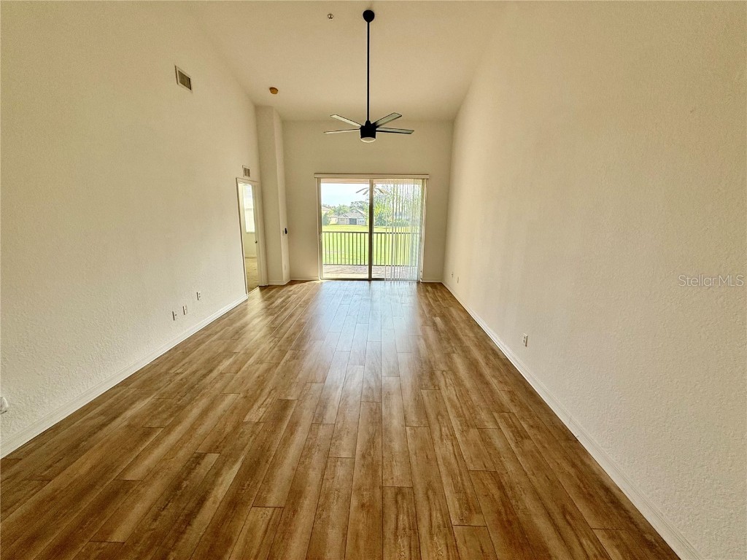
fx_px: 302
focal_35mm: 14
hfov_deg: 102.1
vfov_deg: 85.7
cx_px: 374
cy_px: 280
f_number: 2.2
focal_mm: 2.22
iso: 64
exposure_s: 1/128
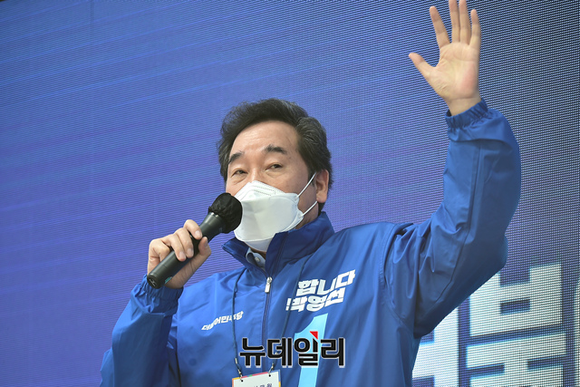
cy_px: 194
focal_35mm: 240
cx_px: 290
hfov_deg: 8.6
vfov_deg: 5.7
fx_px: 3867
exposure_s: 1/320
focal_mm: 240
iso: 200
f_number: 5.3
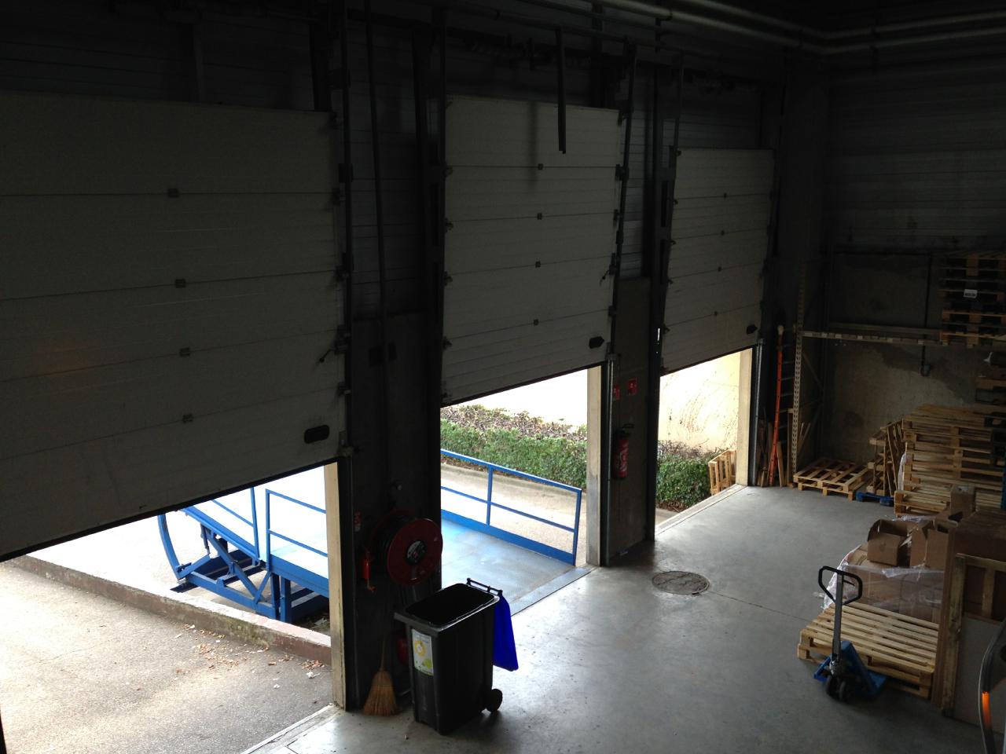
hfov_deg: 55.4
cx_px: 503
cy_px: 377
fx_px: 959
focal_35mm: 33
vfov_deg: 42.9
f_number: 2.4
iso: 64
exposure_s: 1/120
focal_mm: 4.12
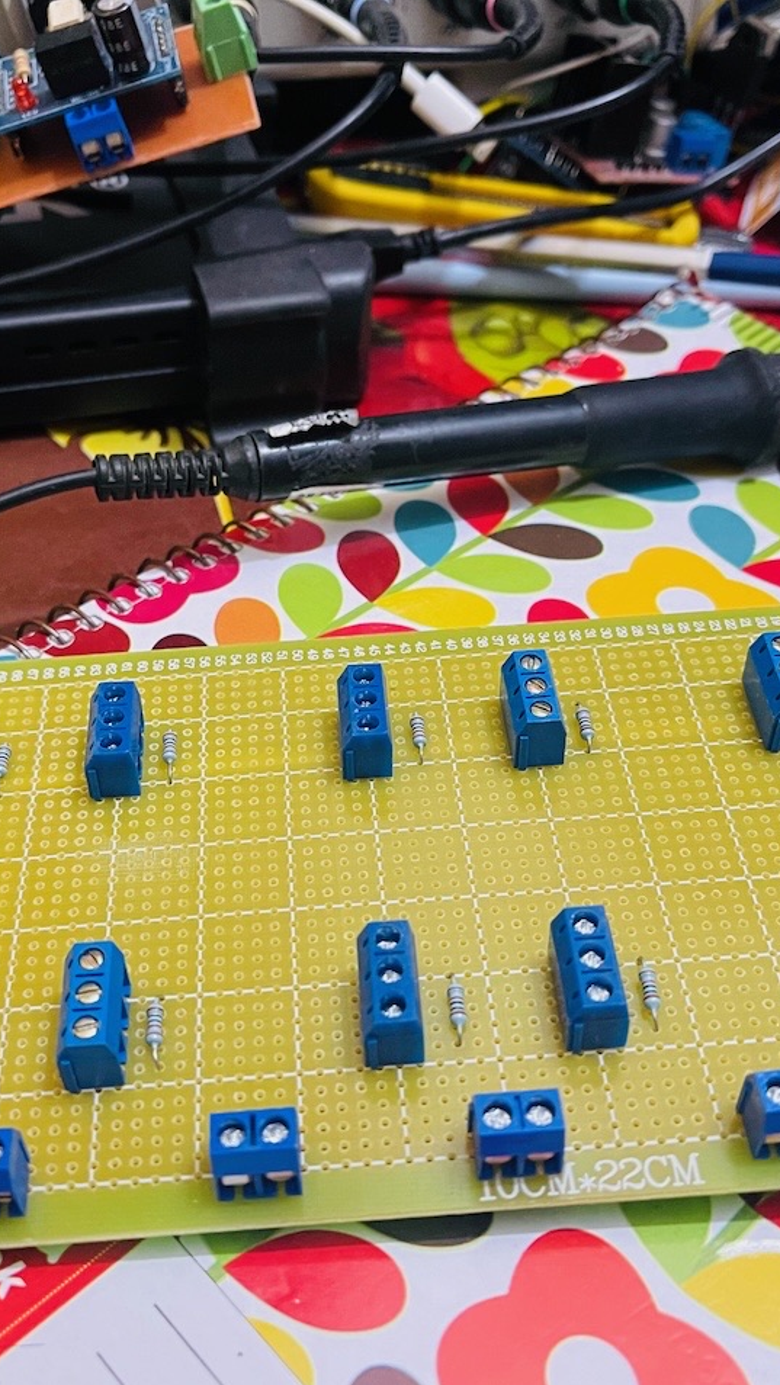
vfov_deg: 52.8
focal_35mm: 38
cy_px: 695
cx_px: 349
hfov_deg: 31.2
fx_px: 1396
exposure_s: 1/60
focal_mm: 5.1
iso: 400
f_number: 1.6
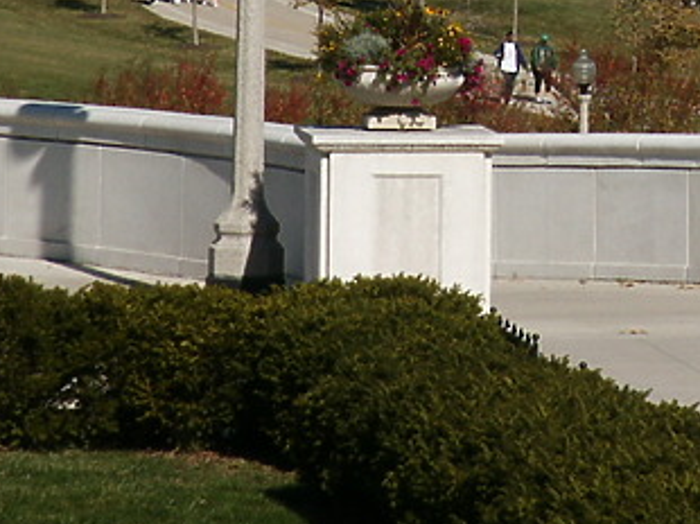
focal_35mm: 404
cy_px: -218
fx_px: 8163
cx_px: 872
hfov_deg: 4.9
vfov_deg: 3.7
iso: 64
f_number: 8
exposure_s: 1/350
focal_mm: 28.23
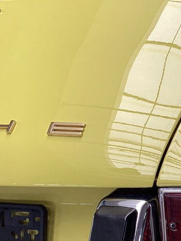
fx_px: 551
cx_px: 196
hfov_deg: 18.0
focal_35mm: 79
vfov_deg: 24.6
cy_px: 154
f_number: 2.4
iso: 100
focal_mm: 3.3
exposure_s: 1/120
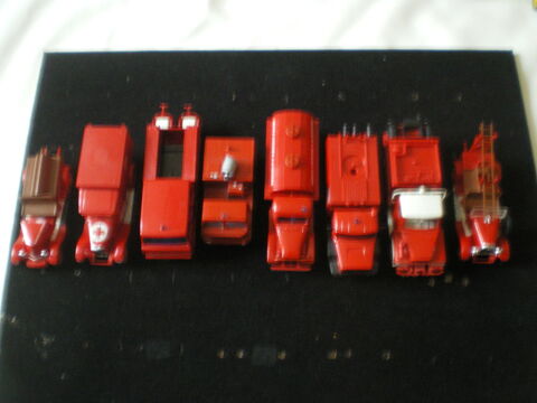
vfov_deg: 37.7
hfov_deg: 49.0
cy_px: 202
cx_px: 268
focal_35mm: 38
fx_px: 589
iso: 400
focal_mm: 6.3
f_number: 3.1
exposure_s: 1/4
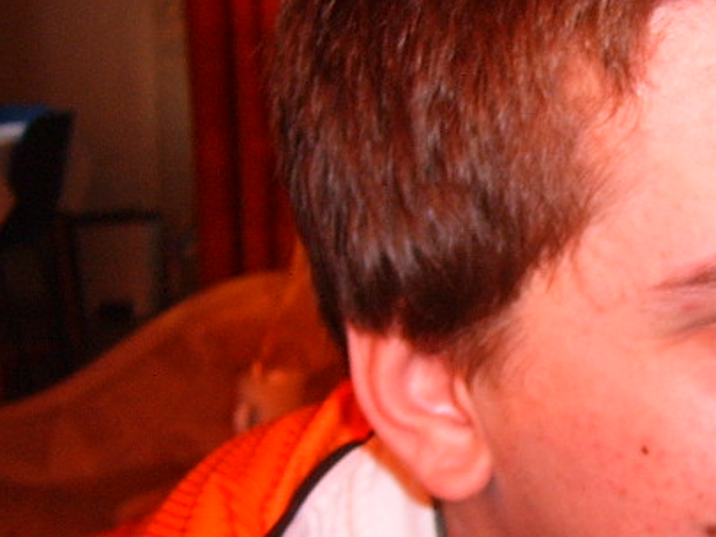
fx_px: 1986
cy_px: 392
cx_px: 663
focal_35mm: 96
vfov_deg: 15.4
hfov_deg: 20.0
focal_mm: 5.8
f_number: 2.8
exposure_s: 1/30
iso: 141
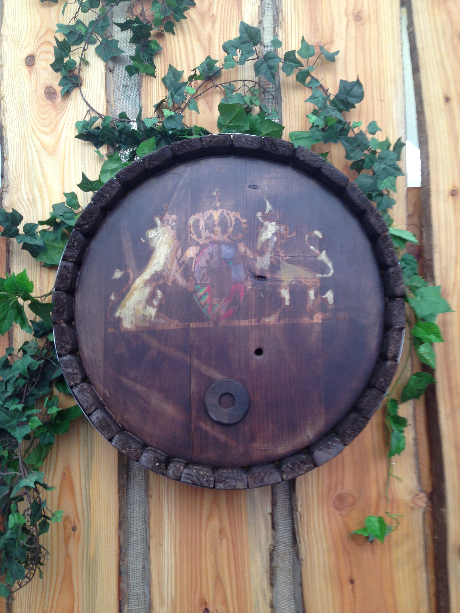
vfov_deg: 55.4
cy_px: 306
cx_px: 230
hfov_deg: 42.9
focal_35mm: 33
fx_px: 585
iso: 50
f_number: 2.4
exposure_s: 1/40
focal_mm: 4.12
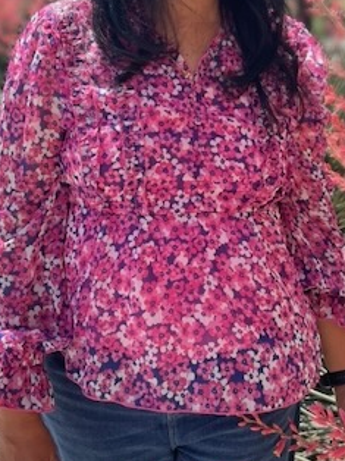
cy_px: 175
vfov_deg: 36.0
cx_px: 191
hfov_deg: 27.5
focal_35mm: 53
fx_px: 705
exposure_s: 1/1221
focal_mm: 4.2
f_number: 1.6
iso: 50
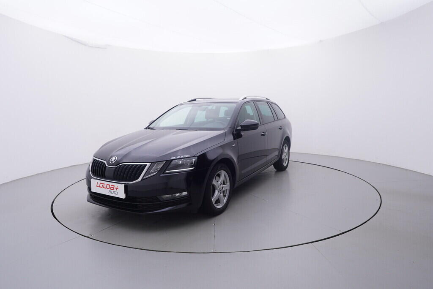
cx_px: 216
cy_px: 144
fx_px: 271
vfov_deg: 56.2
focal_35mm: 22
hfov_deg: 77.3
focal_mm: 15
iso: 200
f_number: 5
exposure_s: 1/80
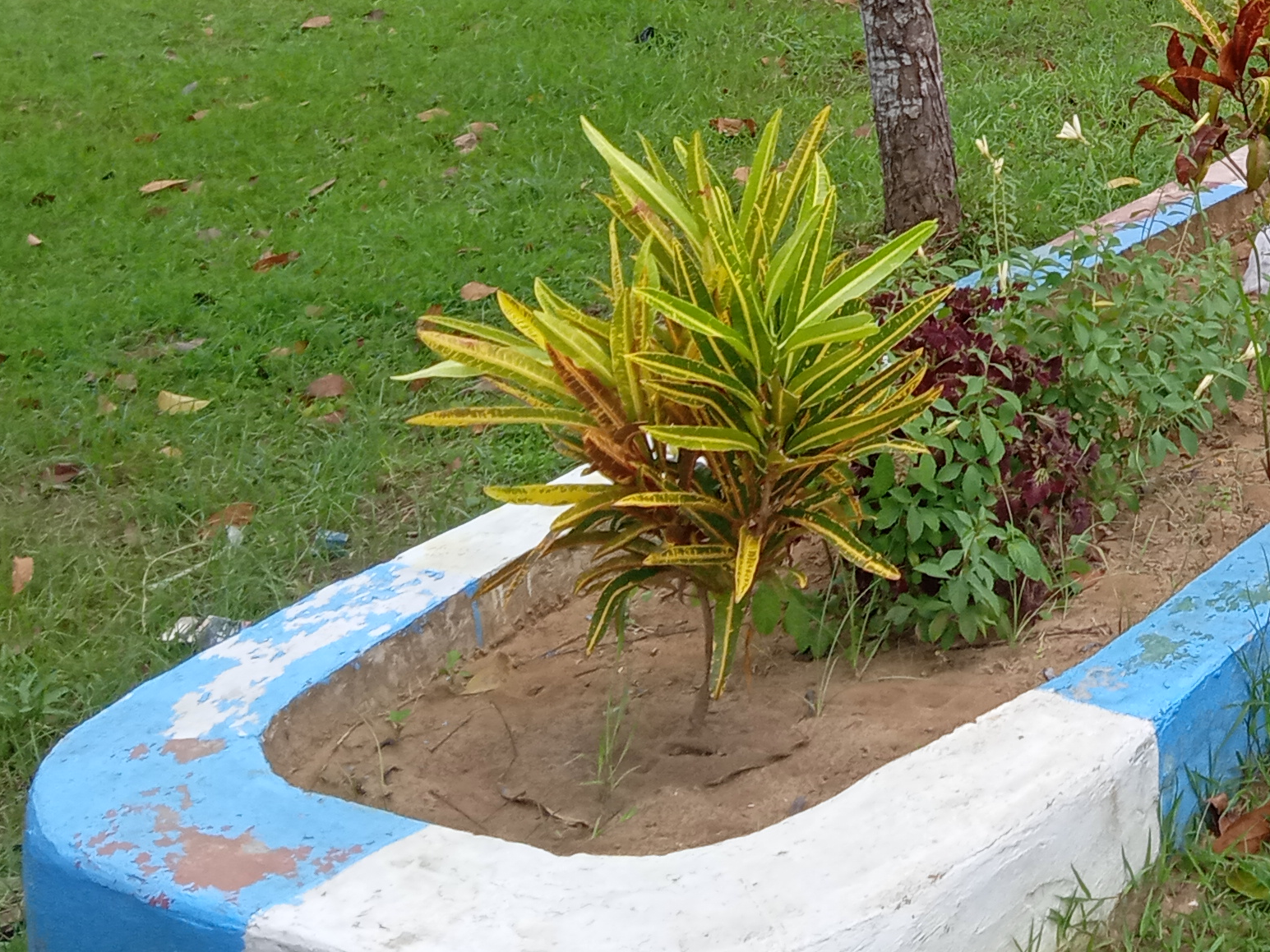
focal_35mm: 70
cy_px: -119
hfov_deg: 25.7
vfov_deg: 20.0
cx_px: 1405
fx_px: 2568
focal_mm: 3.46
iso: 107
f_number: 2.2
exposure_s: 1/518
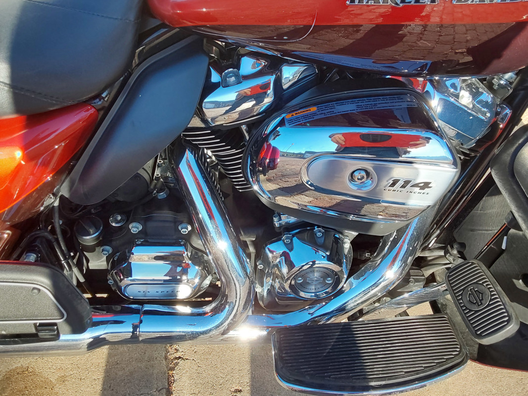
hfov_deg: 63.4
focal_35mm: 28
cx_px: 264
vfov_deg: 49.7
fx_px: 427
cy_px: 198
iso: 50
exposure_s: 1/429
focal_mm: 2.91
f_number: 1.9
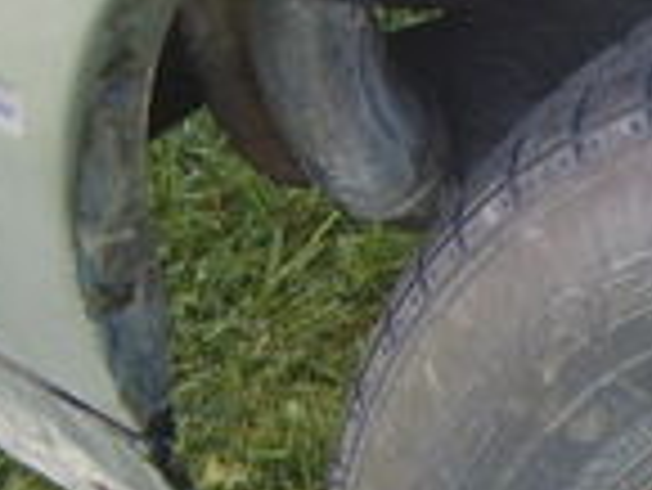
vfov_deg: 9.1
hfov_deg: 11.7
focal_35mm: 163
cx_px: 904
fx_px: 3073
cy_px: 427
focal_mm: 6.2
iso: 63
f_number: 2.9
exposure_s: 1/60
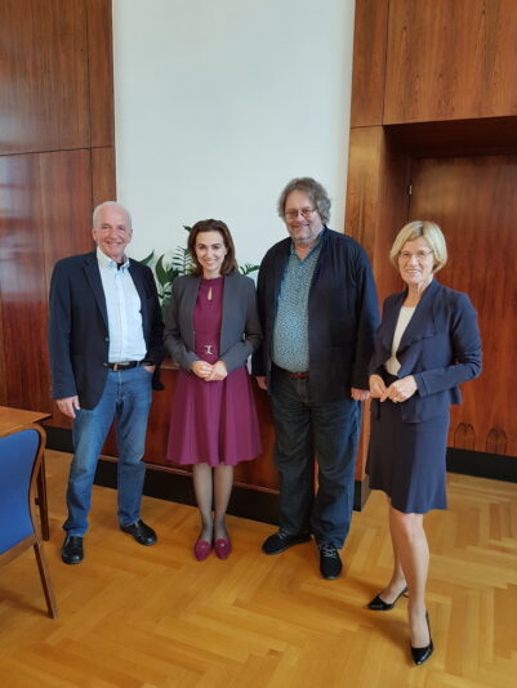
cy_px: 344
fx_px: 517
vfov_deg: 67.3
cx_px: 258
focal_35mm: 26
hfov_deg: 53.1
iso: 50
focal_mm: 4.2
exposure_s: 1/50
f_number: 1.7
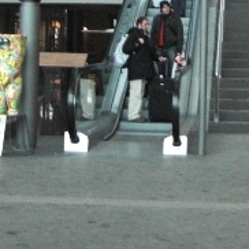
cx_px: 219
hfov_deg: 15.8
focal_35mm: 109
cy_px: 4
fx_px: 887
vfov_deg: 15.7
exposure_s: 1/125
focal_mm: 4.9
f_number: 2.6
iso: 400
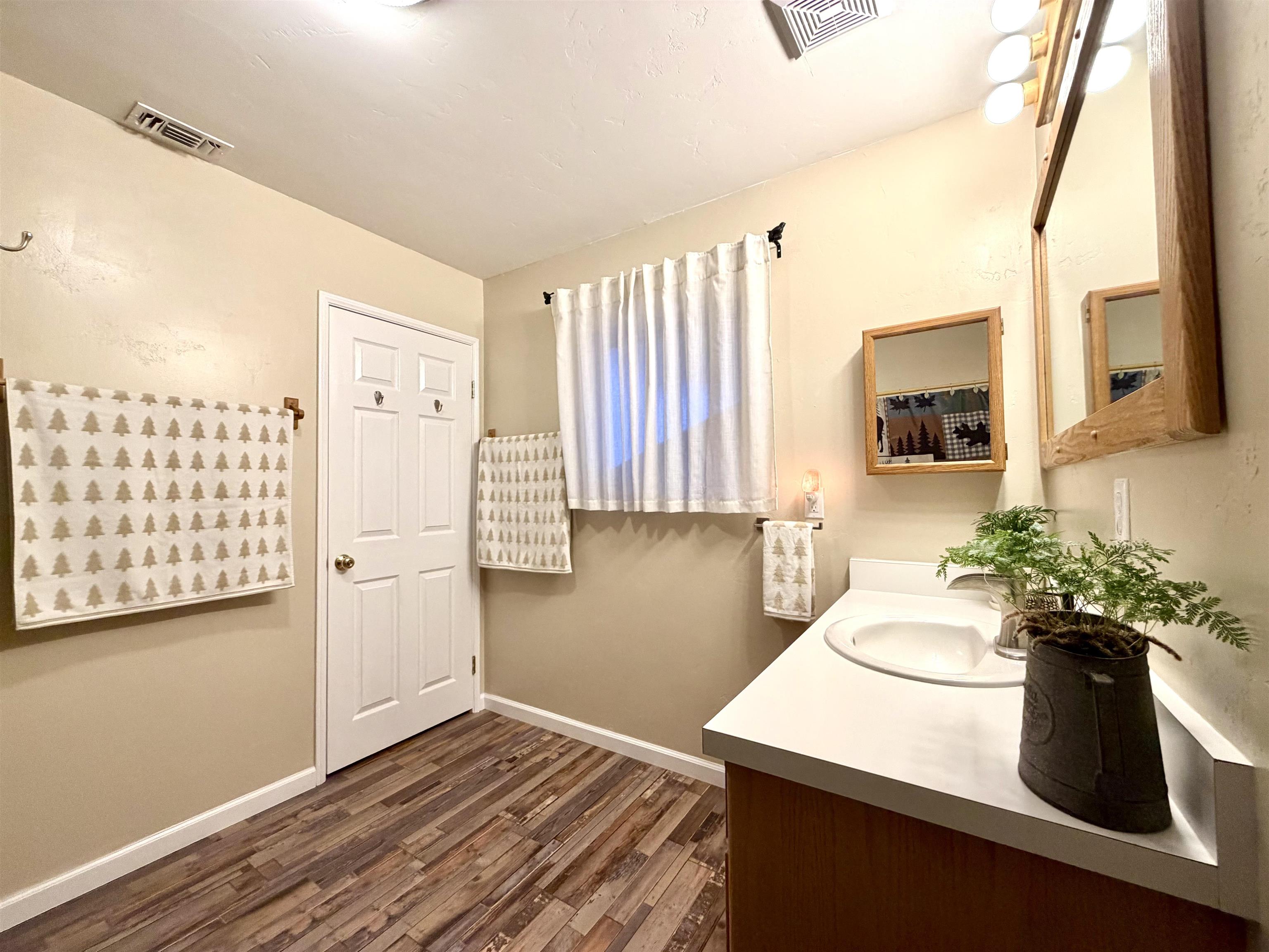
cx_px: 634
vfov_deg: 85.7
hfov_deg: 102.1
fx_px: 513
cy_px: 476
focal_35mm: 14
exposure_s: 1/120
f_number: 2.2
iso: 250
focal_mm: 2.22
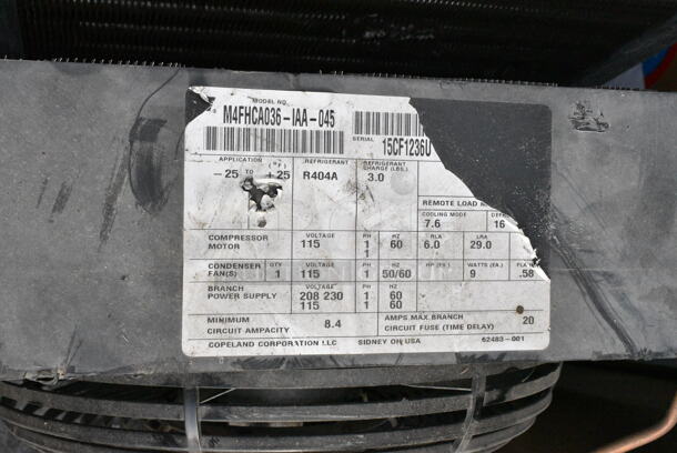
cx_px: 338
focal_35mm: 46
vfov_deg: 29.0
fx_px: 875
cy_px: 226
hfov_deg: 42.3
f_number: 16
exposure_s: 1/1000
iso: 6400
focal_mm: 31
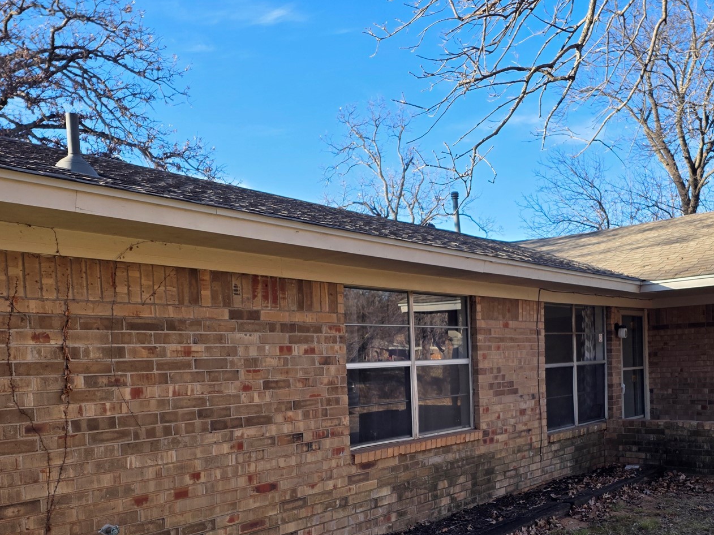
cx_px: 435
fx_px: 722
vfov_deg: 39.8
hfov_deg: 52.2
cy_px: 385
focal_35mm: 35
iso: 80
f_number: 1.7
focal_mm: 6.25
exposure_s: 1/1468
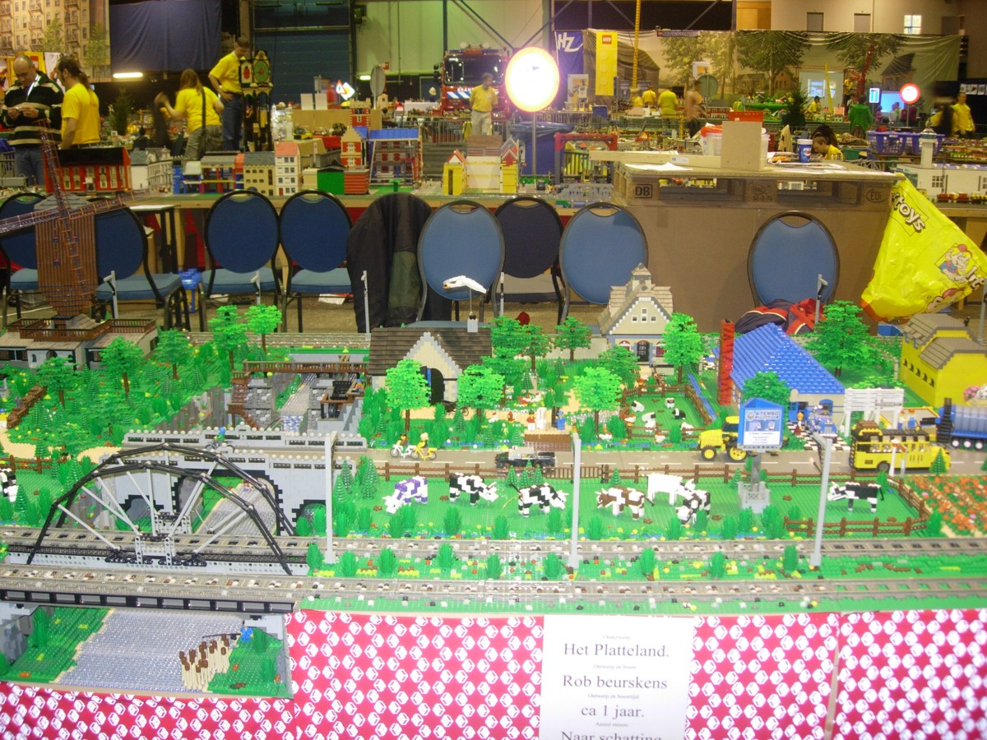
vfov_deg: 37.7
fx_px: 1083
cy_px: 370
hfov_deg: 49.0
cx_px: 494
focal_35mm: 38
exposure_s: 1/7.3
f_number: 2.8
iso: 79
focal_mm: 7.8
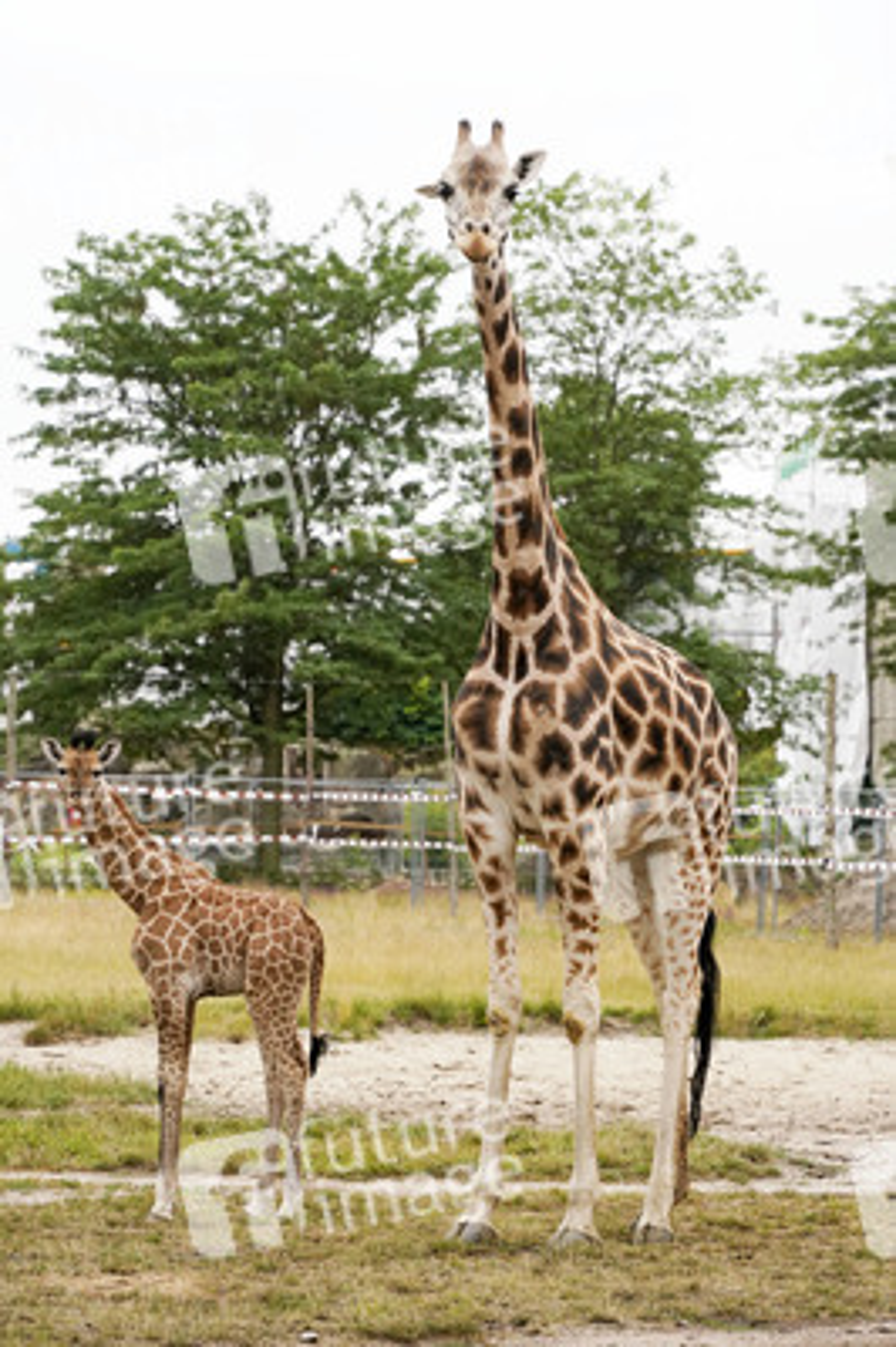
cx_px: 448
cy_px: 674
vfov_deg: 13.9
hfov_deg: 9.3
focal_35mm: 148
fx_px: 5534
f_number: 8
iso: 1250
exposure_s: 1/400
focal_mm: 148
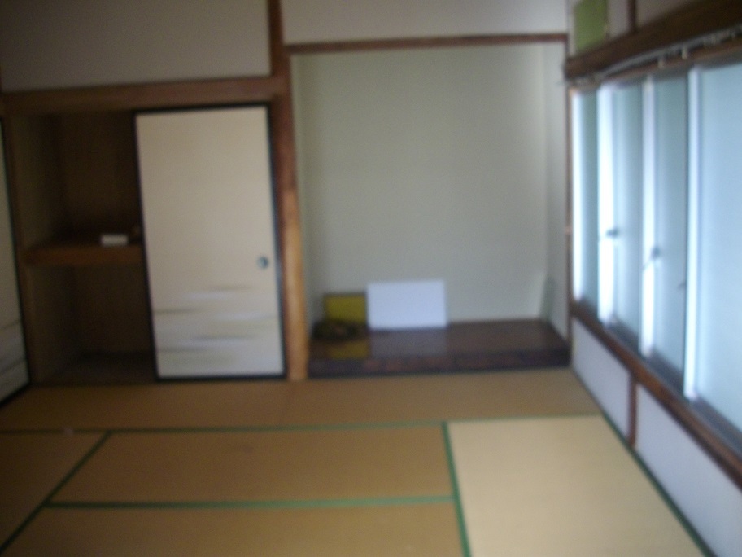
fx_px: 793
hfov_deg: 50.1
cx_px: 371
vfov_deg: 38.7
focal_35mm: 37
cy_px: 278
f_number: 2.8
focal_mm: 6.2
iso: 200
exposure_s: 1/125
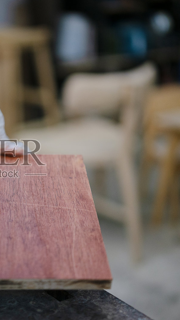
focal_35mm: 71
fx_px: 602
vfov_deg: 29.7
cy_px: 160
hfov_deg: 16.6
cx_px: -4
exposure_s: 1/250
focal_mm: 45
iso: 400
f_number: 1.8
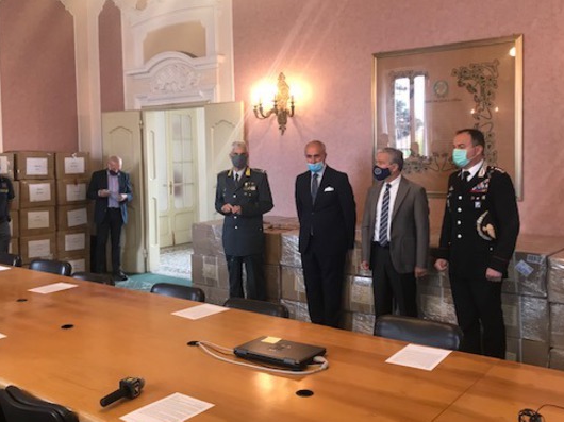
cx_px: 250
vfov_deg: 38.6
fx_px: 603
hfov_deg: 50.1
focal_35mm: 37
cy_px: 185
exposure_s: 1/33
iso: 32
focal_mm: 3.99
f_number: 1.8
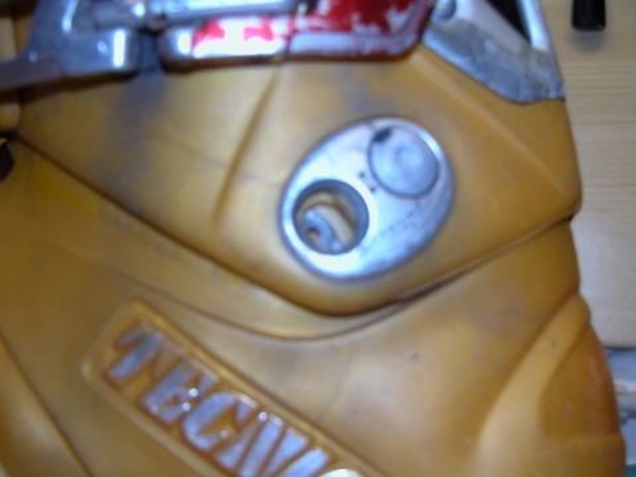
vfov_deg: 23.7
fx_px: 1139
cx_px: 318
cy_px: 238
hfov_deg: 31.2
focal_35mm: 62
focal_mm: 15.7
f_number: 3.2
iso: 100
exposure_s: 1/60.3
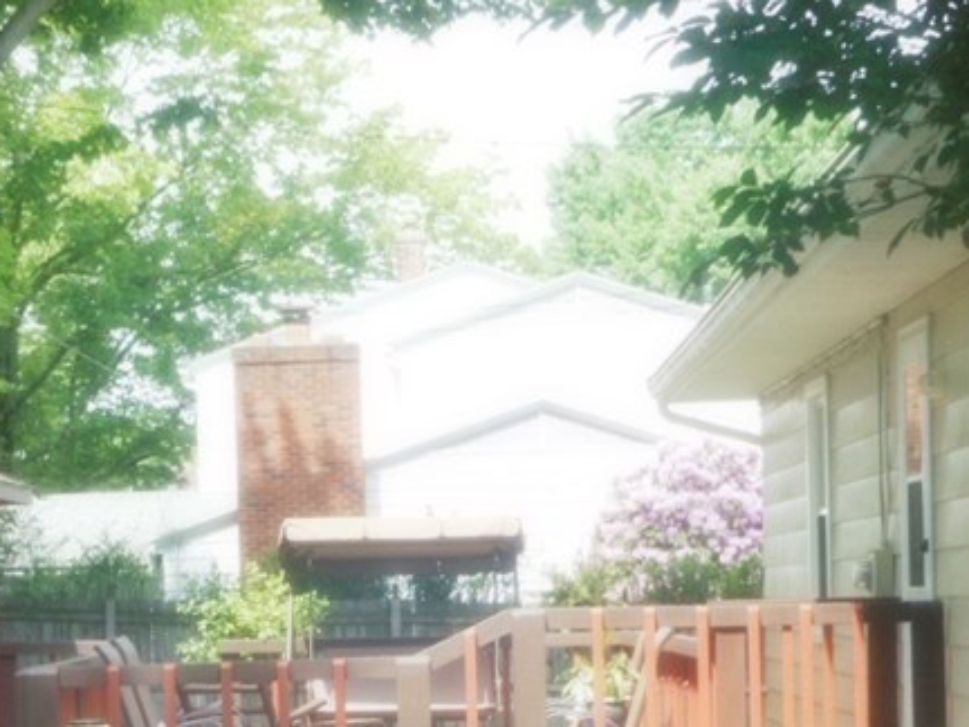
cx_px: 366
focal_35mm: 121
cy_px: 716
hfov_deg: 16.3
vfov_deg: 12.1
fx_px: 3387
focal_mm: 9.1
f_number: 4.9
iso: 80
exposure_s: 1/125
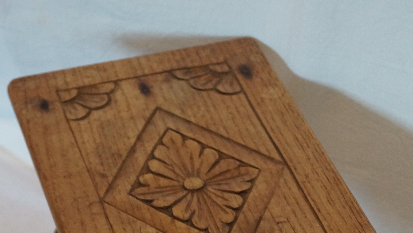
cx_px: 212
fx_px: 1599
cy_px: 302
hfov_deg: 14.7
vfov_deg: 8.2
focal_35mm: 146
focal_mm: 55
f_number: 5.6
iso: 2000
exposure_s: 1/100
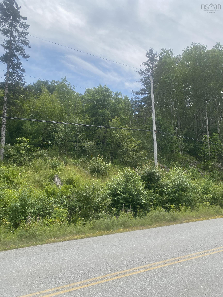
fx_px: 223
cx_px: 112
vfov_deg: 67.3
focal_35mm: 26
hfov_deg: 53.1
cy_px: 148
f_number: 1.8
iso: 32
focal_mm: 4.25
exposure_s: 1/3984
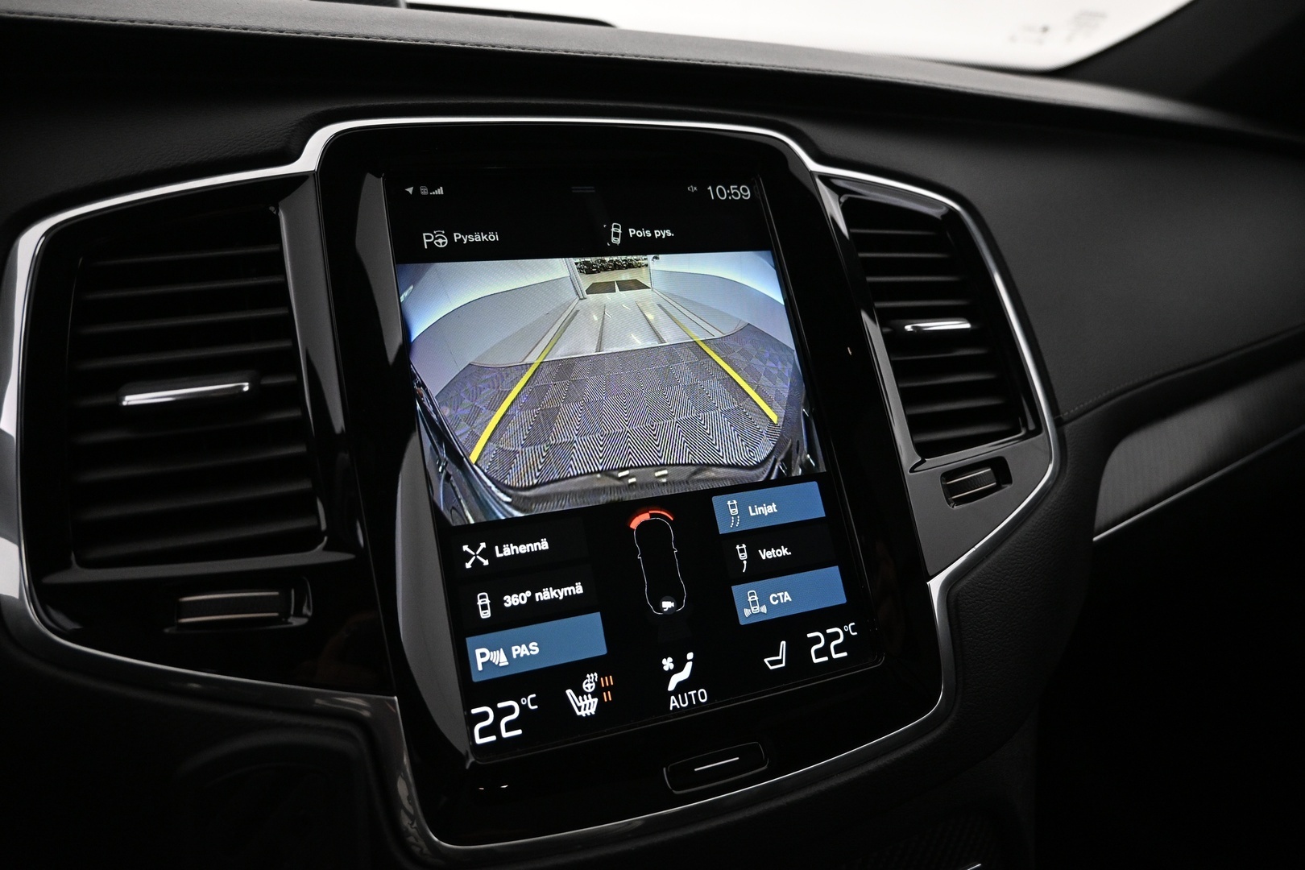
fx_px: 870
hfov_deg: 73.7
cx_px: 652
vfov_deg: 53.1
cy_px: 435
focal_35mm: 24
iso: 1600
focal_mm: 16
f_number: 3.5
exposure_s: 1/60
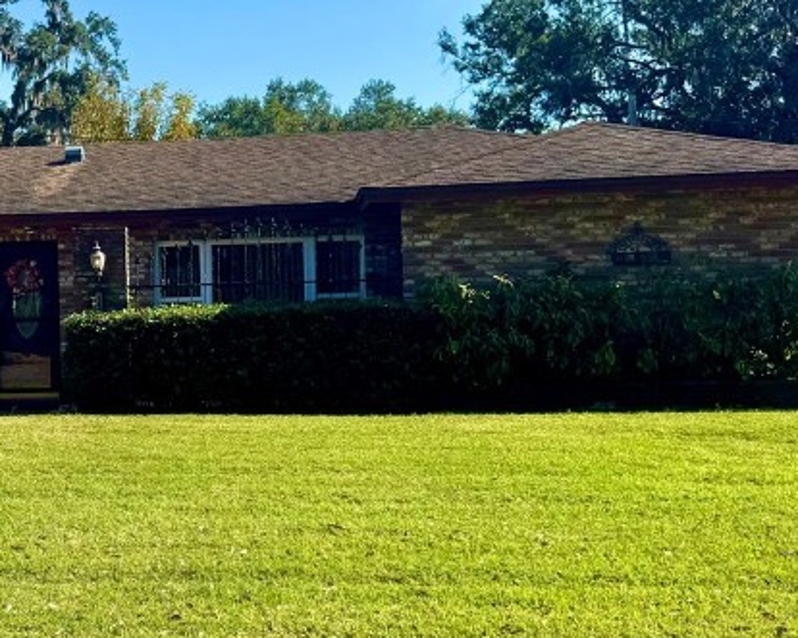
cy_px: 301
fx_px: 1370
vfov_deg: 26.2
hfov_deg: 30.9
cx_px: 73
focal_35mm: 58
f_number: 1.78
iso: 80
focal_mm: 6.76
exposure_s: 1/3802
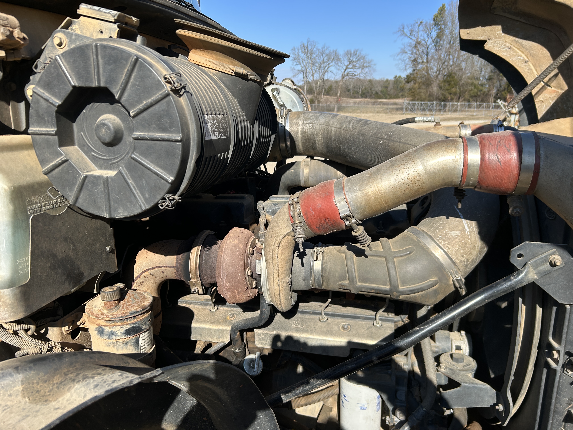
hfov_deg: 67.3
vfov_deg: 53.1
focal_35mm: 26
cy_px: 215
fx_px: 430
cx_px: 286
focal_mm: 5.7
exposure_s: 1/2353
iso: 50
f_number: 1.5
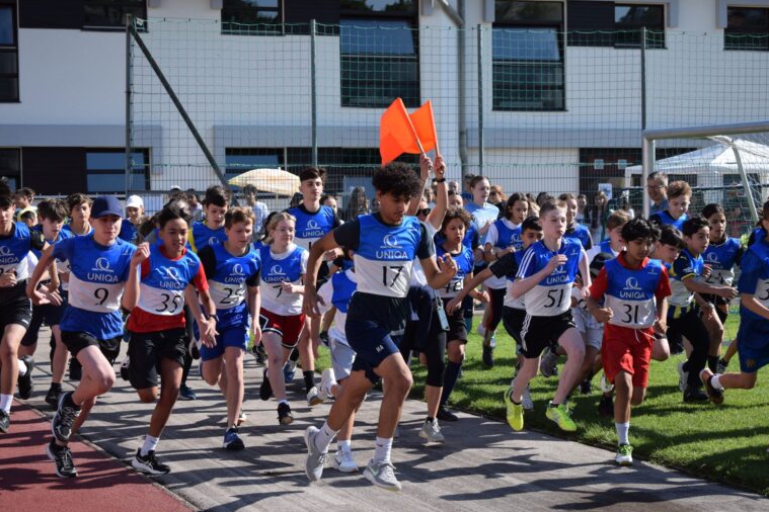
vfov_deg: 16.4
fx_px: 1784
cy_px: 257
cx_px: 388
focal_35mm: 84
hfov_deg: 24.3
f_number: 5.6
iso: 400
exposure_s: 1/1250
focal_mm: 55
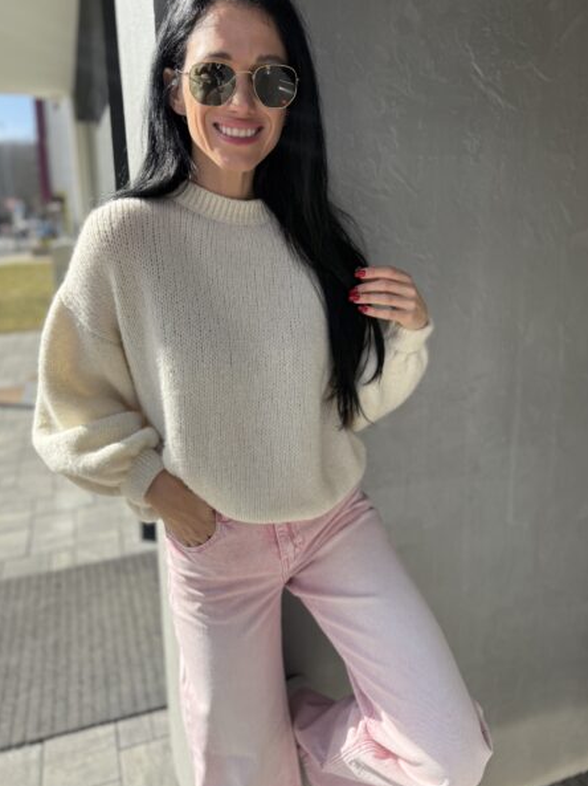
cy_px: 357
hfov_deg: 51.3
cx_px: 282
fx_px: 612
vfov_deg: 65.2
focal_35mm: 27
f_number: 1.78
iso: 100
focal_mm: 6.76
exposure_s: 1/1812
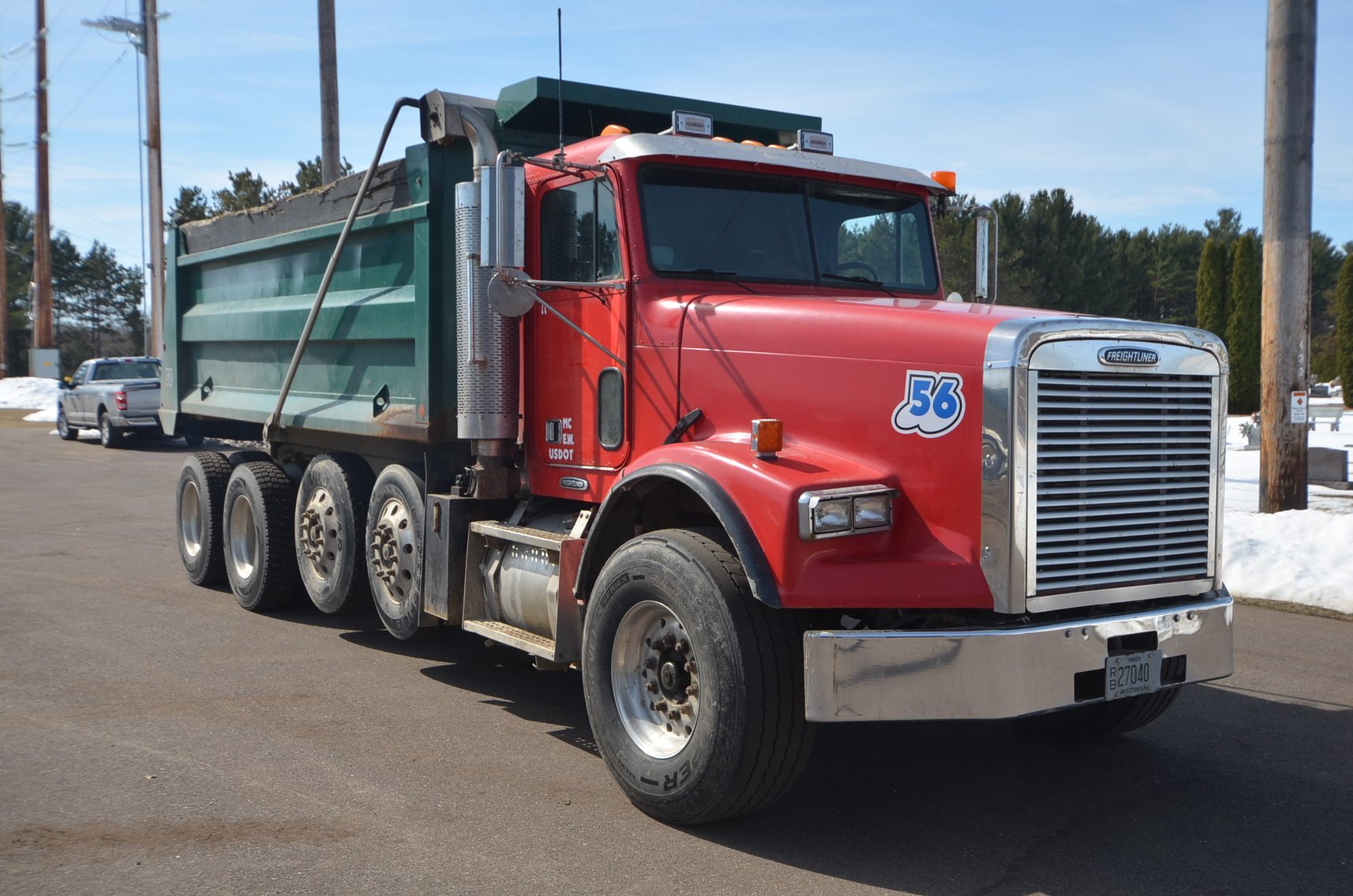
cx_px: 676
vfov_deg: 36.7
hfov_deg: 53.2
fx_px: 1350
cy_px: 448
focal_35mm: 36
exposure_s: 1/200
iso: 100
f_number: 10
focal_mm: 24
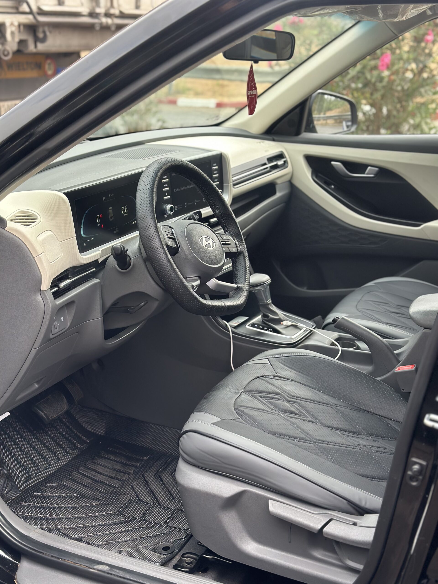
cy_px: 292
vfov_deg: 39.7
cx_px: 219
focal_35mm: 48
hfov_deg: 30.3
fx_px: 810
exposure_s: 1/237
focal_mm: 6.86
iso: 80
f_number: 1.78
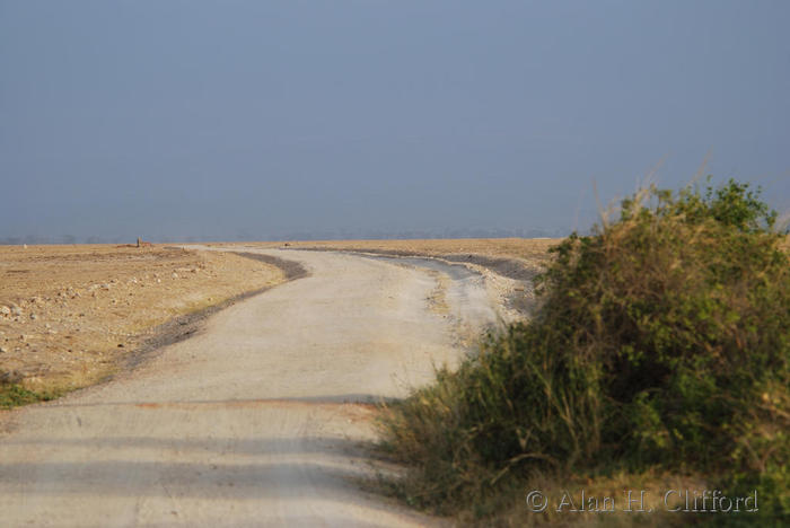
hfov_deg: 6.9
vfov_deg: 4.6
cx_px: 395
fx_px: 6589
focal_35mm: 300
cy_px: 264
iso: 100
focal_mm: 200
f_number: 5.3
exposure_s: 1/160
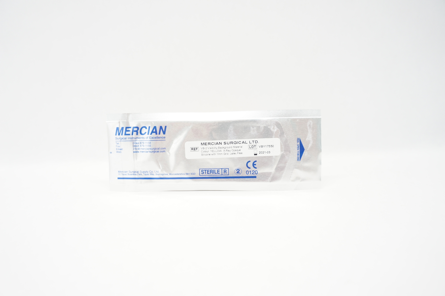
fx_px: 333
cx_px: 222
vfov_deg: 47.8
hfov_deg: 67.4
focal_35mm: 27
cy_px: 148
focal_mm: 18
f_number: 4
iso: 400
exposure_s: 1/80
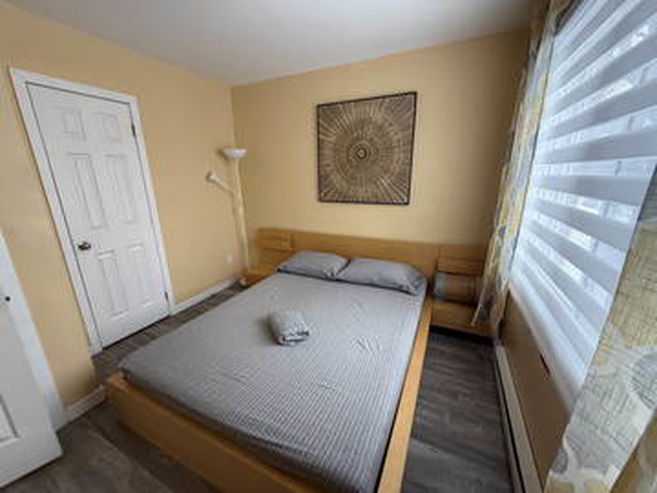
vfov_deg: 85.7
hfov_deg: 102.1
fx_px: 266
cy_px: 246
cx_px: 328
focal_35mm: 14
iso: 320
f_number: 2.2
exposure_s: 1/99
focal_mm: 2.22
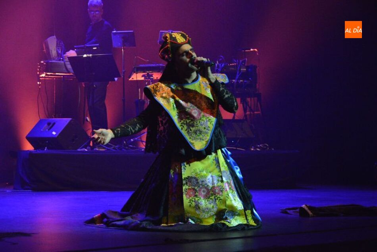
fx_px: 1179
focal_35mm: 112
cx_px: 188
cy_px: 126
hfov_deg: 18.2
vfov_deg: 12.2
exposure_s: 1/125
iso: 6400
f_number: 5.3
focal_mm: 75
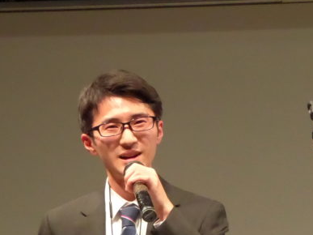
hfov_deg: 7.1
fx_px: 2513
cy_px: 192
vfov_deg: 5.3
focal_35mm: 278
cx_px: 142
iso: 1600
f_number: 5.4
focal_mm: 27.1
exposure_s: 1/80
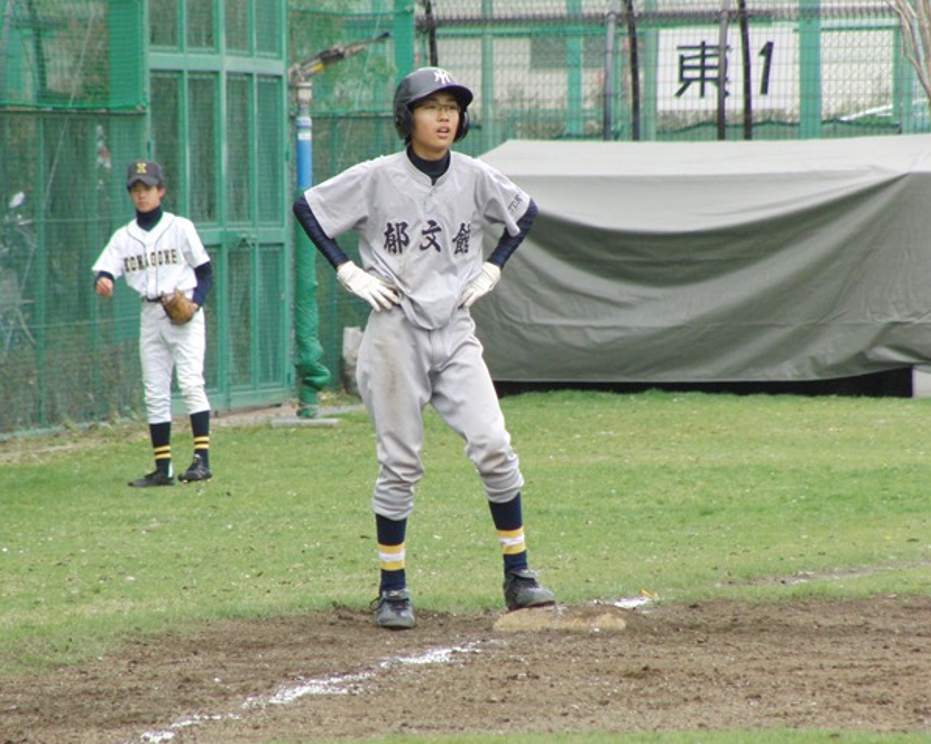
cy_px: 371
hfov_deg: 3.9
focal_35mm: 493
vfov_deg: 3.1
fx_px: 13577
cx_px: 441
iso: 200
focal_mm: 83.3
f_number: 4.4
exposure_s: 1/500
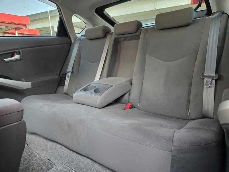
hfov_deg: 73.9
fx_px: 152
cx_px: 114
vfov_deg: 58.9
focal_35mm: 23
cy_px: 86
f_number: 1.8
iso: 250
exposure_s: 1/100
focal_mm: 5.4
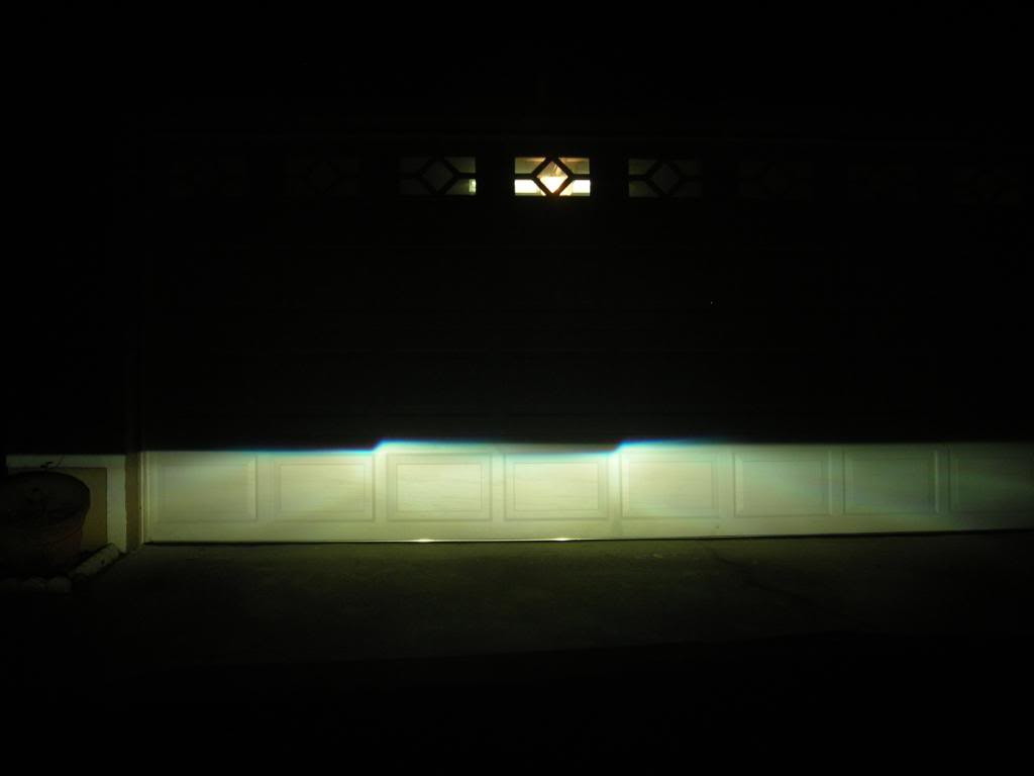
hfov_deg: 49.0
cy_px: 388
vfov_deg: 37.7
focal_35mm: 38
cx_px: 517
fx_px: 1135
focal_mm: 6.3
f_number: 3.2
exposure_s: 1/30.3
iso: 106
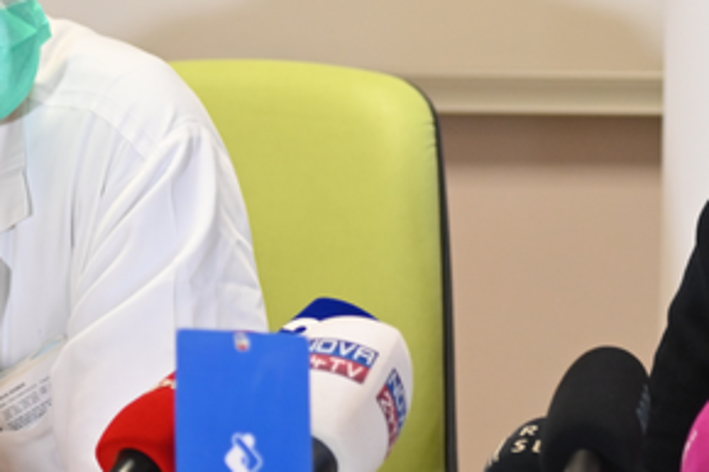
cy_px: 21
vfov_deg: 4.0
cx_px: 494
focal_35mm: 340
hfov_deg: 6.1
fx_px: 6692
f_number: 4
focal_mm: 105
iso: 1600
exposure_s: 1/125
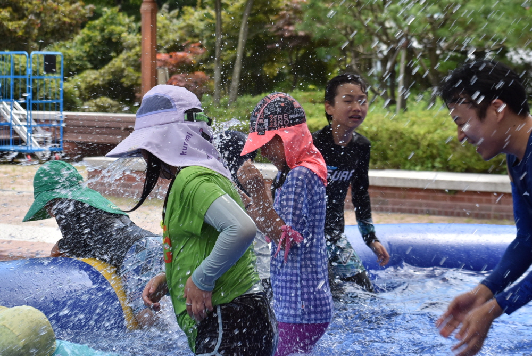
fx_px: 1774
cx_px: 266
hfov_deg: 17.1
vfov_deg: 11.4
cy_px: 178
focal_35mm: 120
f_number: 8
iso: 280
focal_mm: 80
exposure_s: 1/250
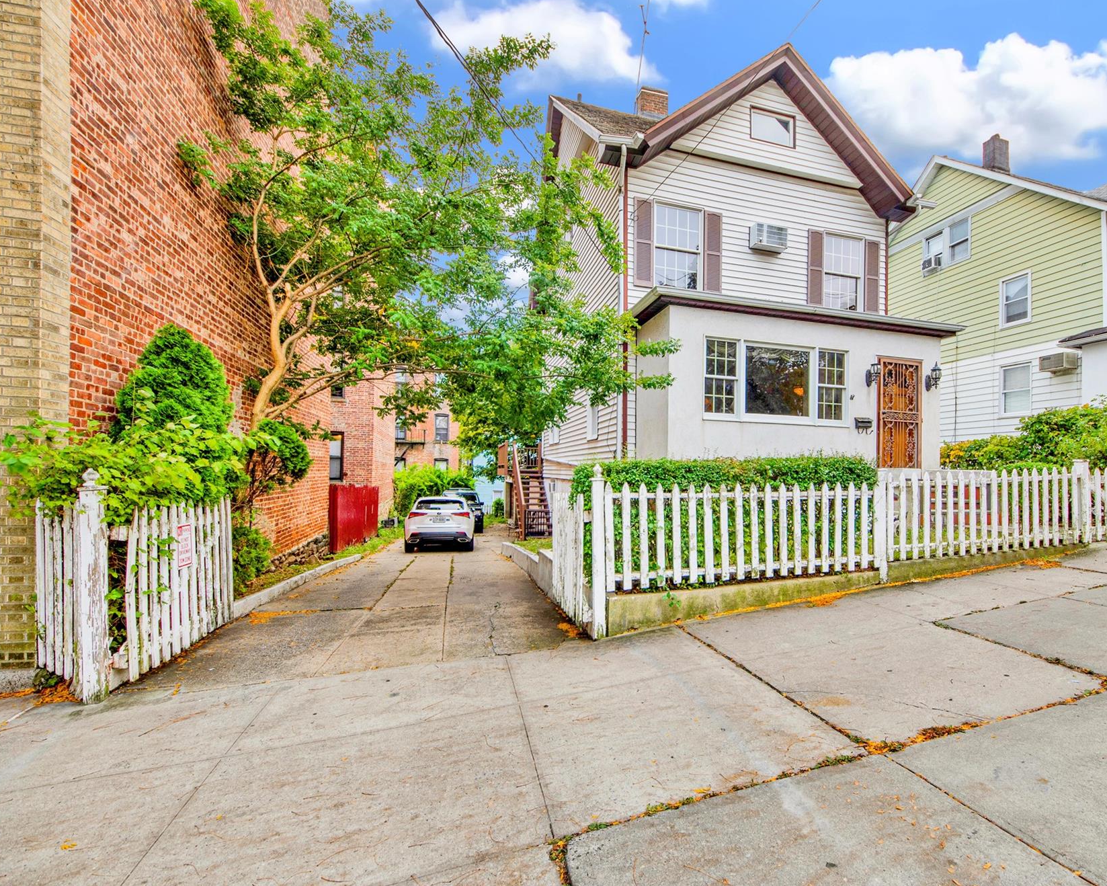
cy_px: 431
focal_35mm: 15
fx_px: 487
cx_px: 647
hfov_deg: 96.4
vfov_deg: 84.5
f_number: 8
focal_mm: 8.5
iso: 100
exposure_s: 1/30
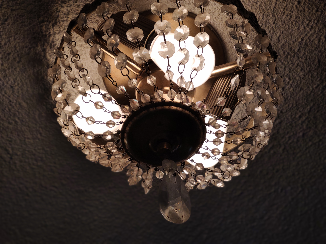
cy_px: 122
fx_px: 141
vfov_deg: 81.7
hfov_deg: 98.2
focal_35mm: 15
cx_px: 163
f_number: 2.4
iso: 116
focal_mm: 5.54
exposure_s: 1/60
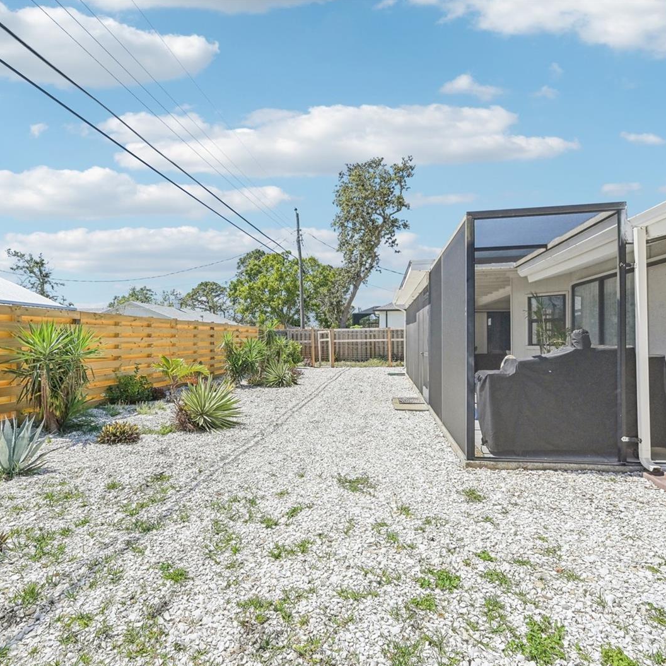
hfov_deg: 78.5
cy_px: 333
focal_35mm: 19
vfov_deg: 78.7
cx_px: 301
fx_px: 406
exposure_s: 1/1600
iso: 400
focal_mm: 14.5
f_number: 8
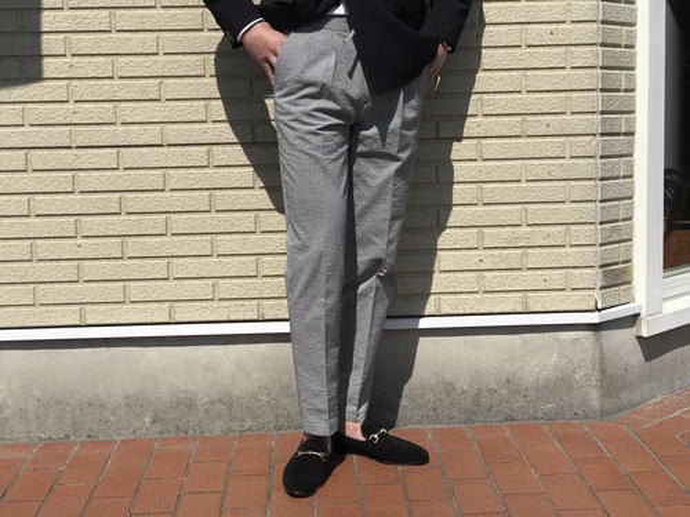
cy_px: 258
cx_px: 345
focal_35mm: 57
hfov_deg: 33.8
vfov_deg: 25.7
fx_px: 1136
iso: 20
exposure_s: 1/1916
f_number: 2.8
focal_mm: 6.6
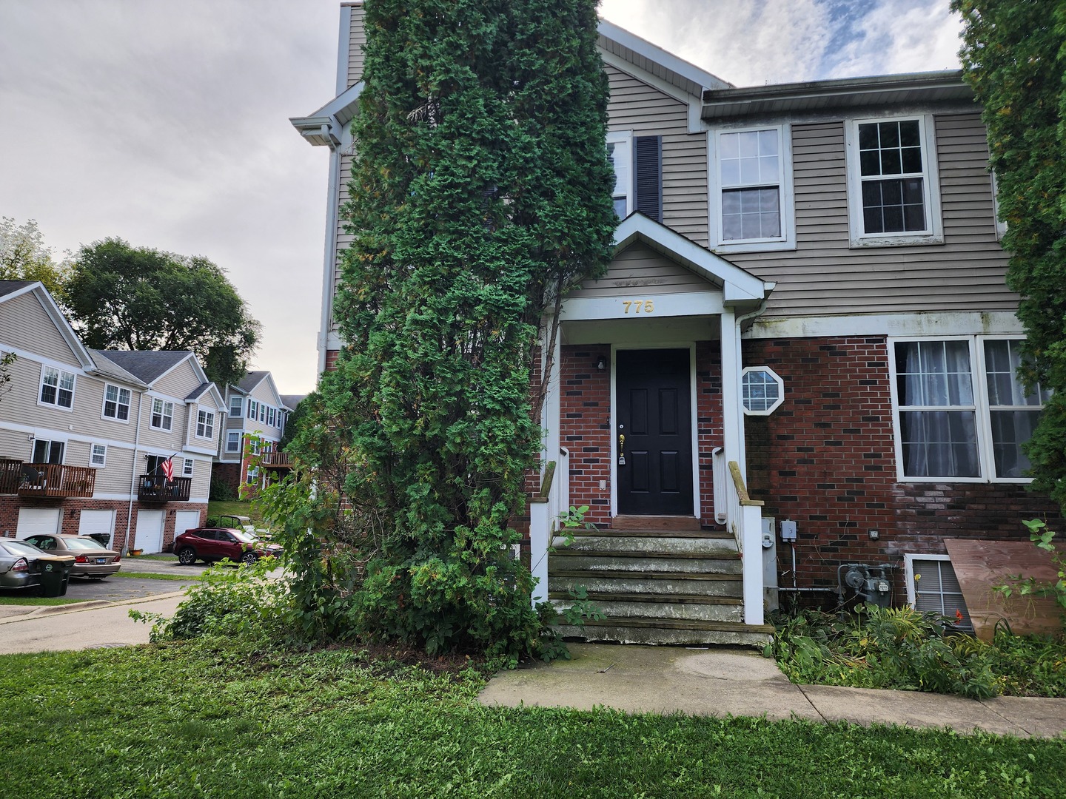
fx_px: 708
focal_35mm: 23
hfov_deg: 73.9
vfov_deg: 58.9
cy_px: 400
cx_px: 533
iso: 12
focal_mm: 6.4
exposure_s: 1/356
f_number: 1.8
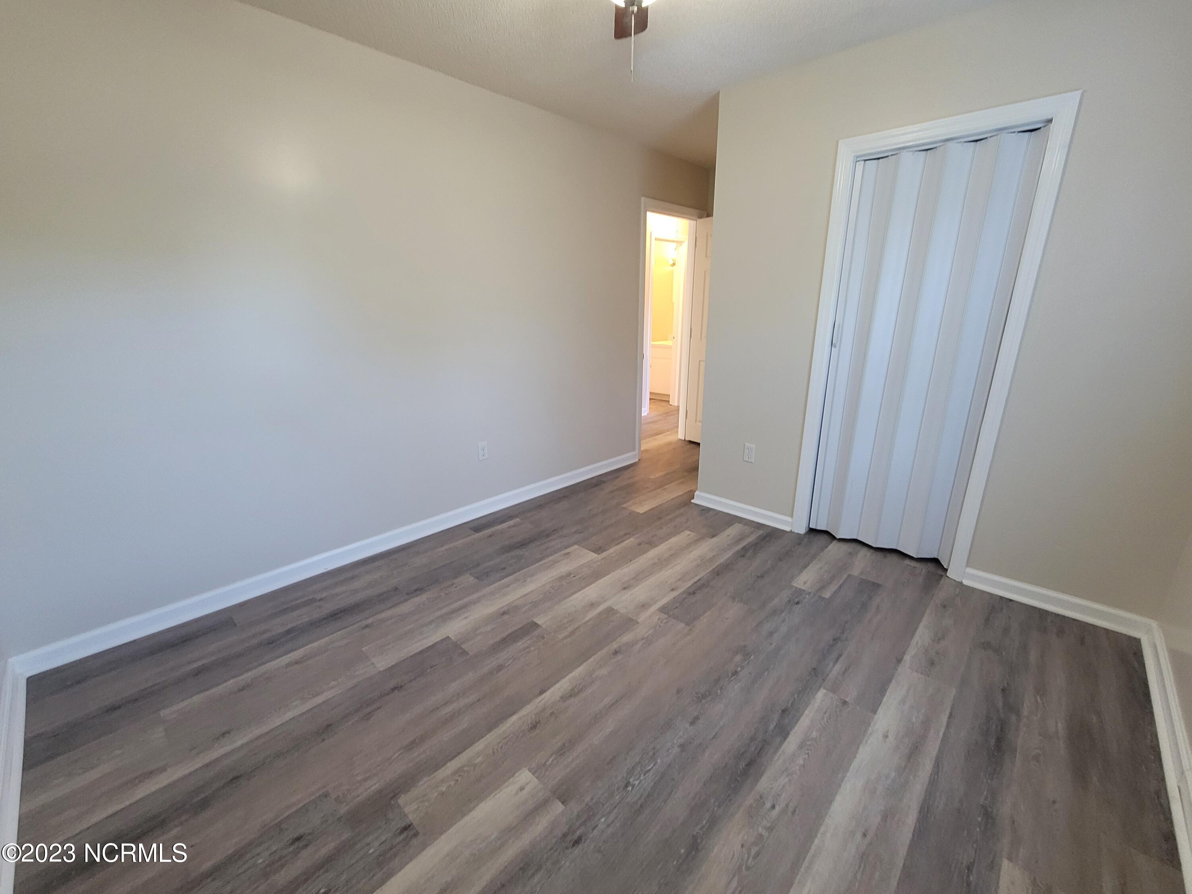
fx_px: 448
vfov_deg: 89.9
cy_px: 447
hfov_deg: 106.2
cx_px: 596
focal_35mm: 13
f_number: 2.2
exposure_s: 1/30
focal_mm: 2.2
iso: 320
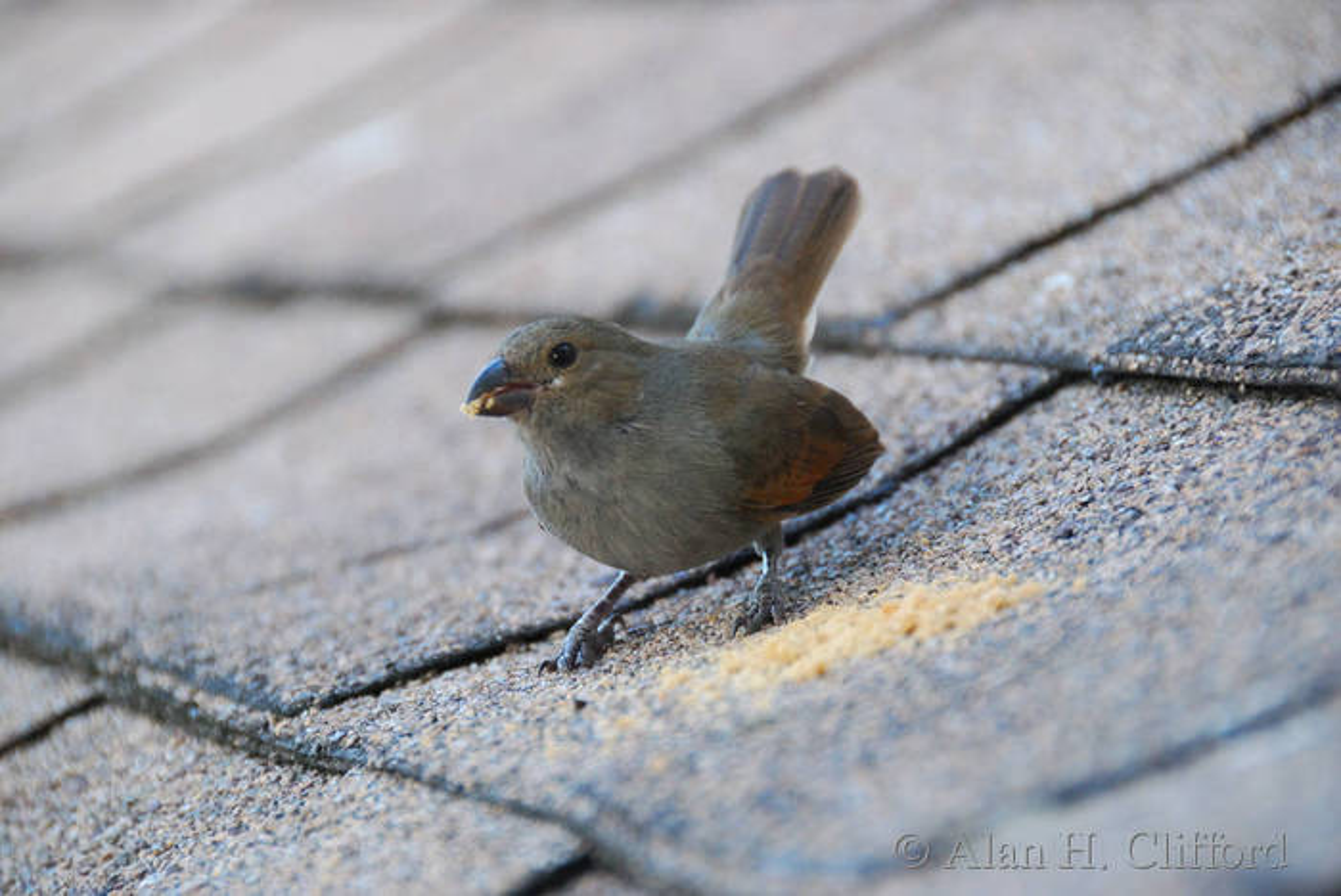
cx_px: 670
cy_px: 448
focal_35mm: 300
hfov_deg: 6.9
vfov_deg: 4.6
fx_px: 11184
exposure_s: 1/400
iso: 1400
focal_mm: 200
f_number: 5.6
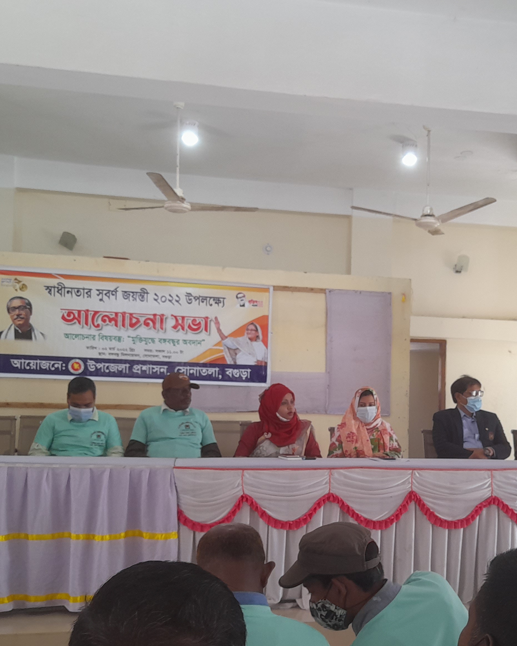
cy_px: 408
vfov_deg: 43.4
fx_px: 803
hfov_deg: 35.3
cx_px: 342
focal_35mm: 42
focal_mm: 4.6
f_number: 2
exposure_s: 1/50
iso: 100
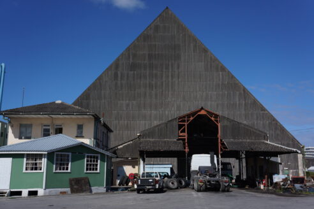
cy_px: 104
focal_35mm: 42
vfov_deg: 31.9
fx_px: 366
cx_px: 157
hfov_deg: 46.4
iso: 100
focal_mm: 28
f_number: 6.3
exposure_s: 1/1250
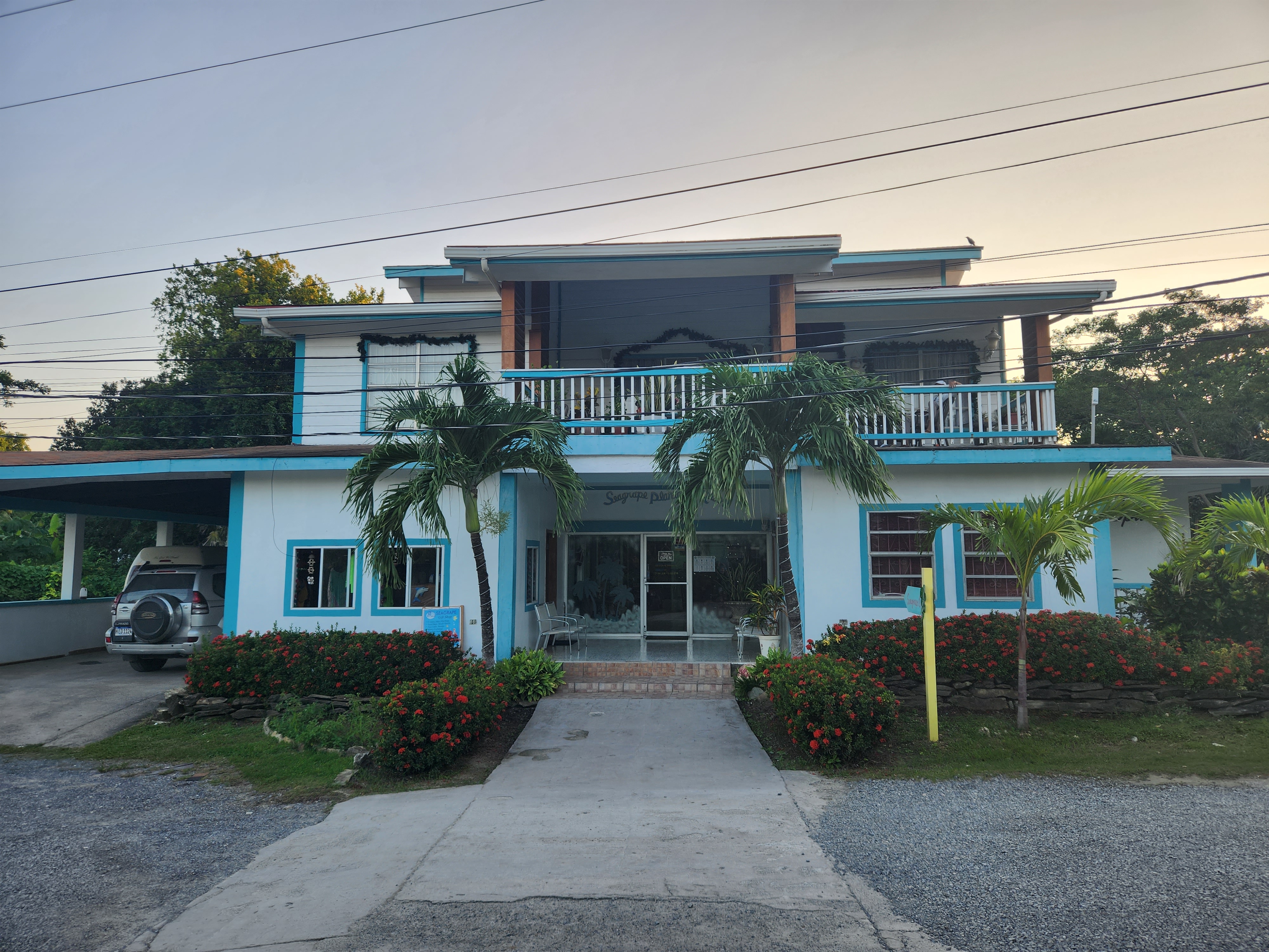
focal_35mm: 23
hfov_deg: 73.9
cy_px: 476
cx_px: 634
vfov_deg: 58.9
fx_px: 843
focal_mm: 5.4
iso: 20
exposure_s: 1/273
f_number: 1.8
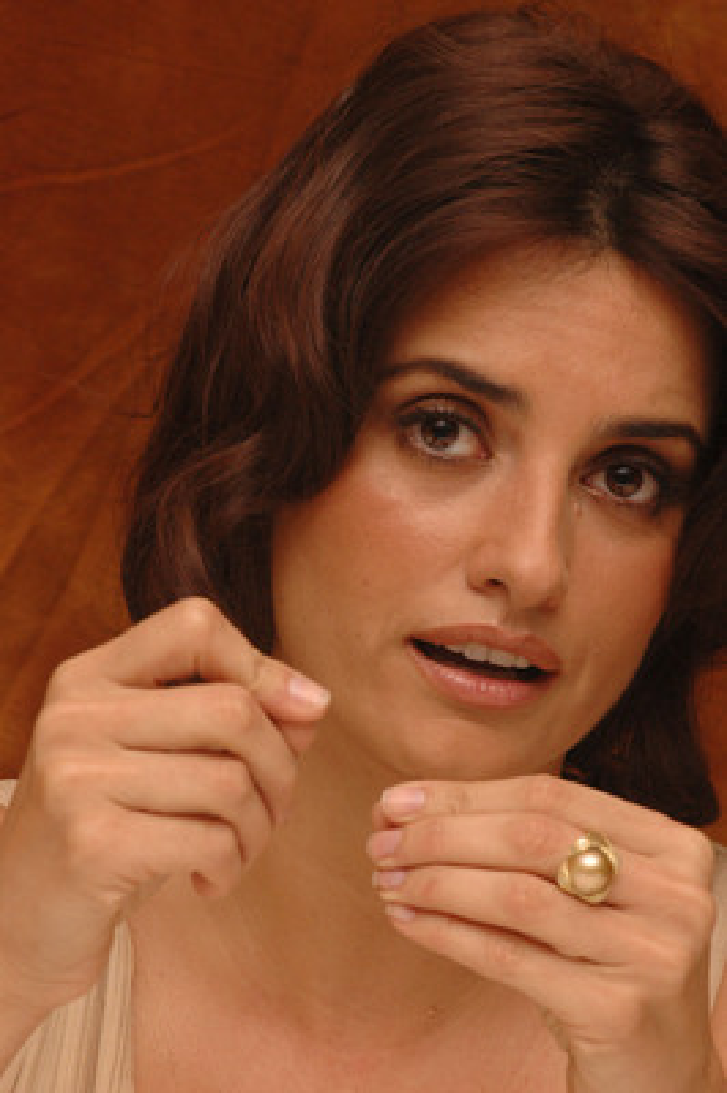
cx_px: 364
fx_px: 6599
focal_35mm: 218
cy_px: 546
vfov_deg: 9.5
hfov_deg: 6.3
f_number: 11
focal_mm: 145
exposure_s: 1/400
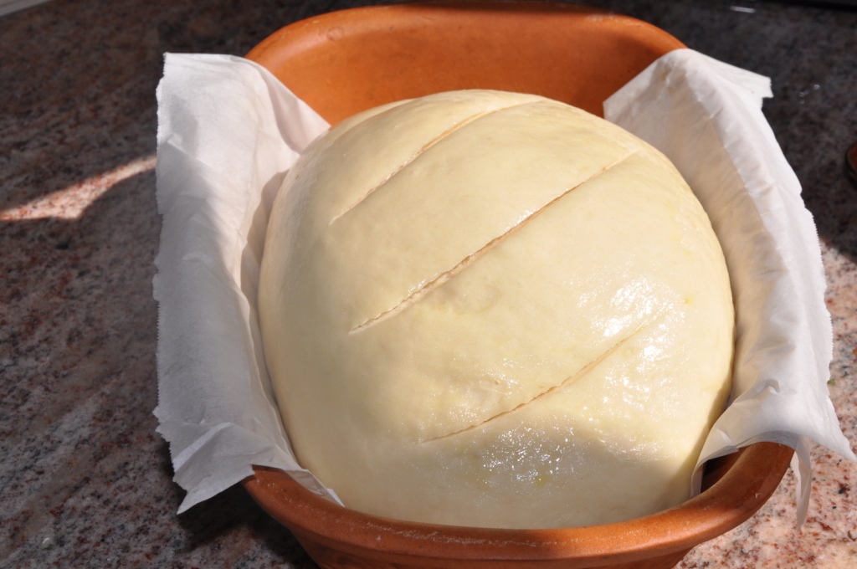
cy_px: 284
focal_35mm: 78
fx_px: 1854
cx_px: 428
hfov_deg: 26.0
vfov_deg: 17.4
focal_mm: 52
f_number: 14
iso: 200
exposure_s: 1/200
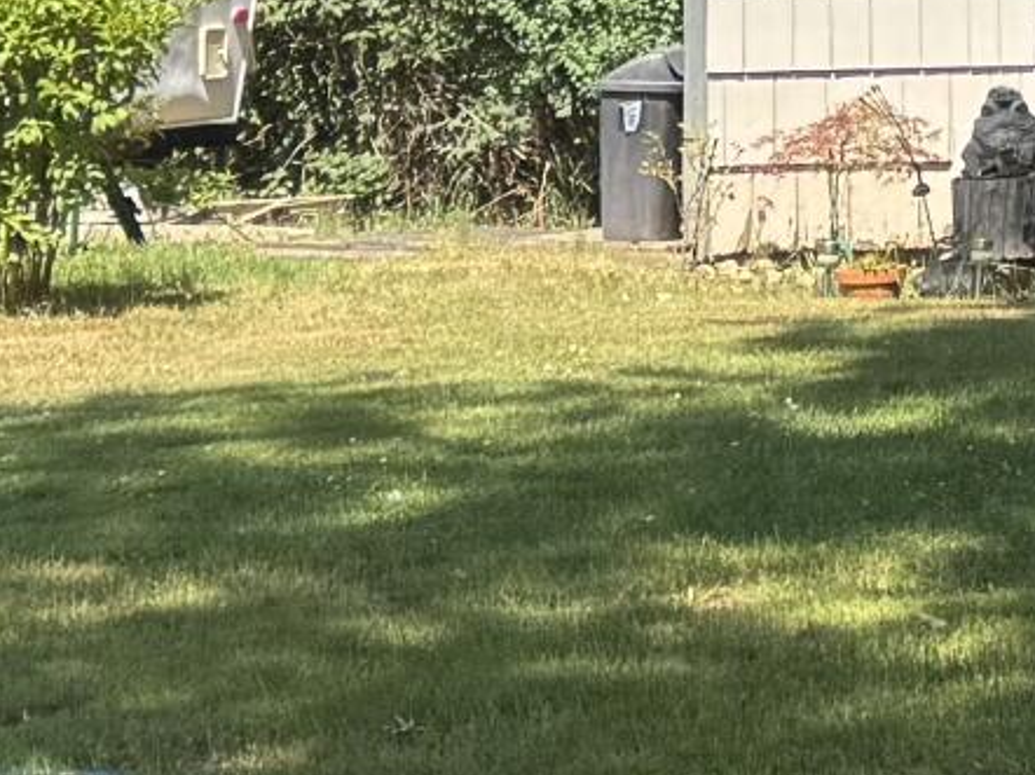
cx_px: 2082
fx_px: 4871
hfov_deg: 11.0
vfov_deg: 8.9
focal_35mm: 163
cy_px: -244
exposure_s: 1/1131
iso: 80
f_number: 1.78
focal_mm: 6.76
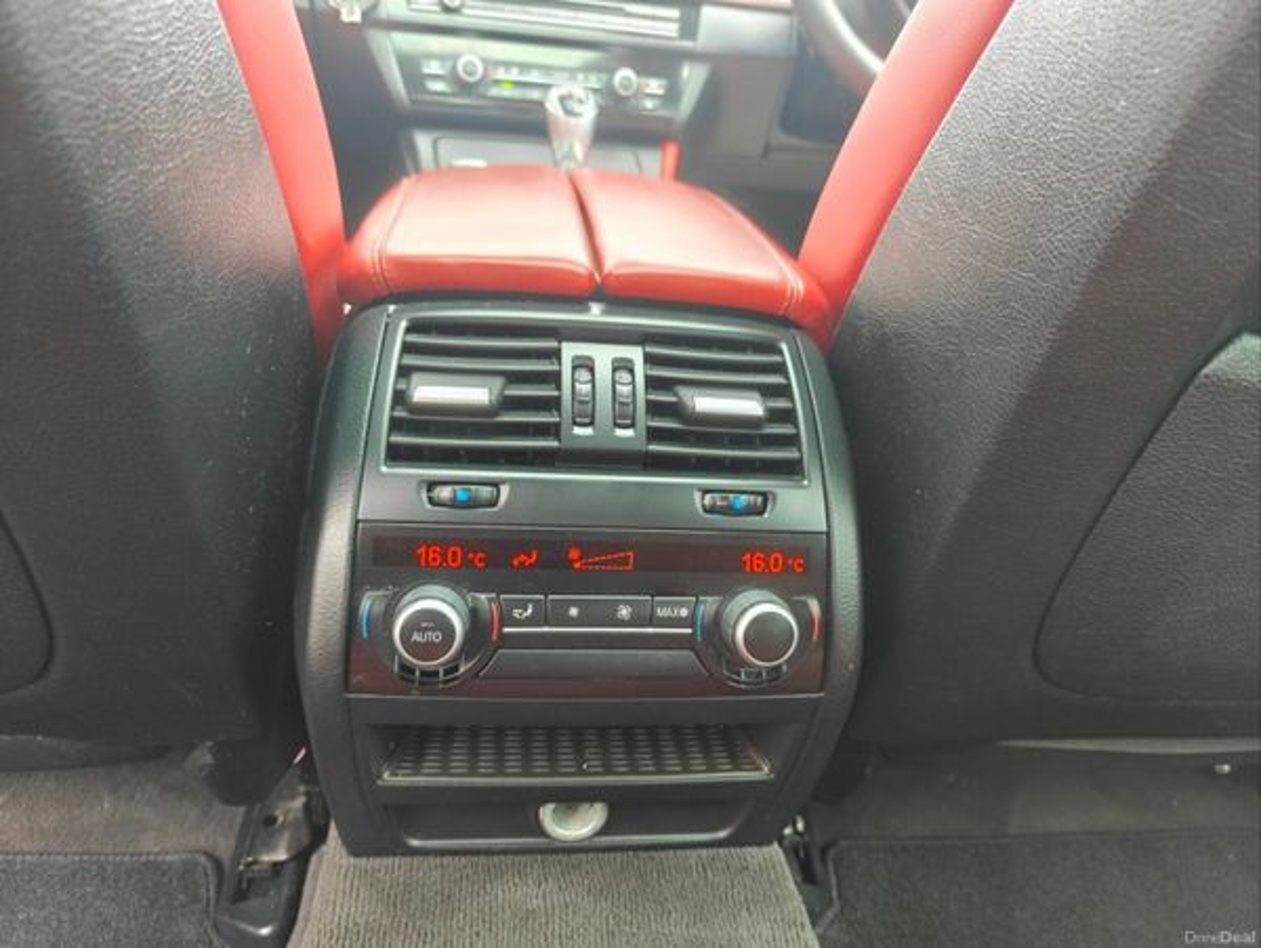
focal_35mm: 24
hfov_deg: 71.6
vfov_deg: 56.9
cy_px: 474
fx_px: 875
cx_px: 630
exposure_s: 1/100
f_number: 1.7
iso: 640
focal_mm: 6.06
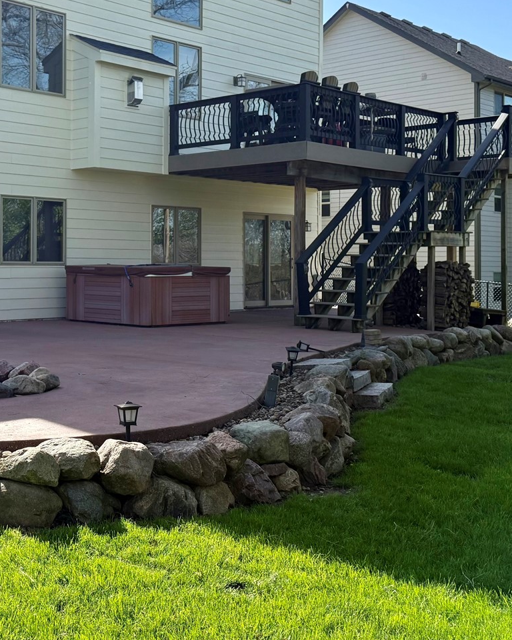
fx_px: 947
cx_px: 115
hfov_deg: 29.7
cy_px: 244
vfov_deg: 37.1
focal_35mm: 50
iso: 100
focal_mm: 6.76
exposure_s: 1/3021
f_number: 1.78
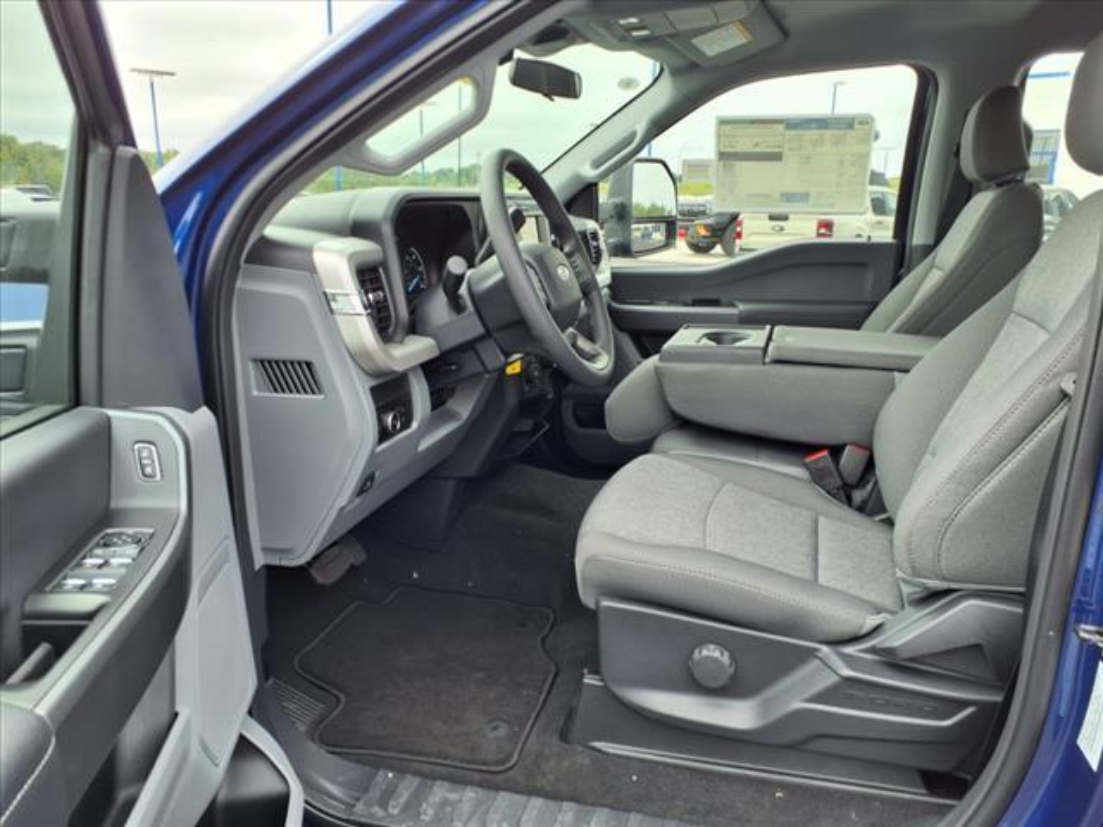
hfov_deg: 65.3
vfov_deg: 51.4
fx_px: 860
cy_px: 414
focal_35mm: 27
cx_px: 552
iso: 40
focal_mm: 3.58
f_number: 1.9
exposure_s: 1/370
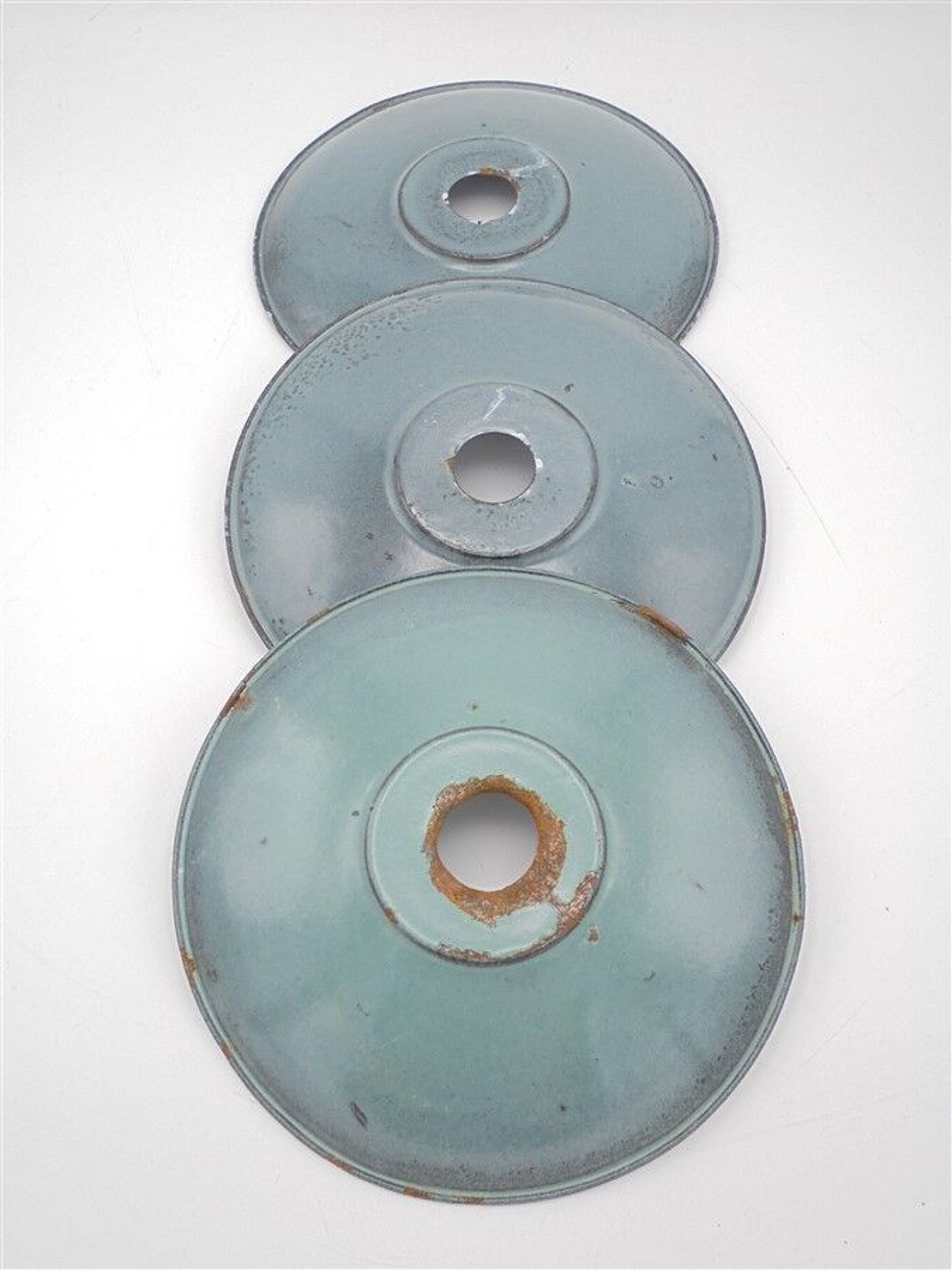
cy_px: 635
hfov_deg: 41.8
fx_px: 1247
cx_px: 476
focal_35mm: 34
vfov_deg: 54.0
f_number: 4
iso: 100
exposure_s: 1/125
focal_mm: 6.1
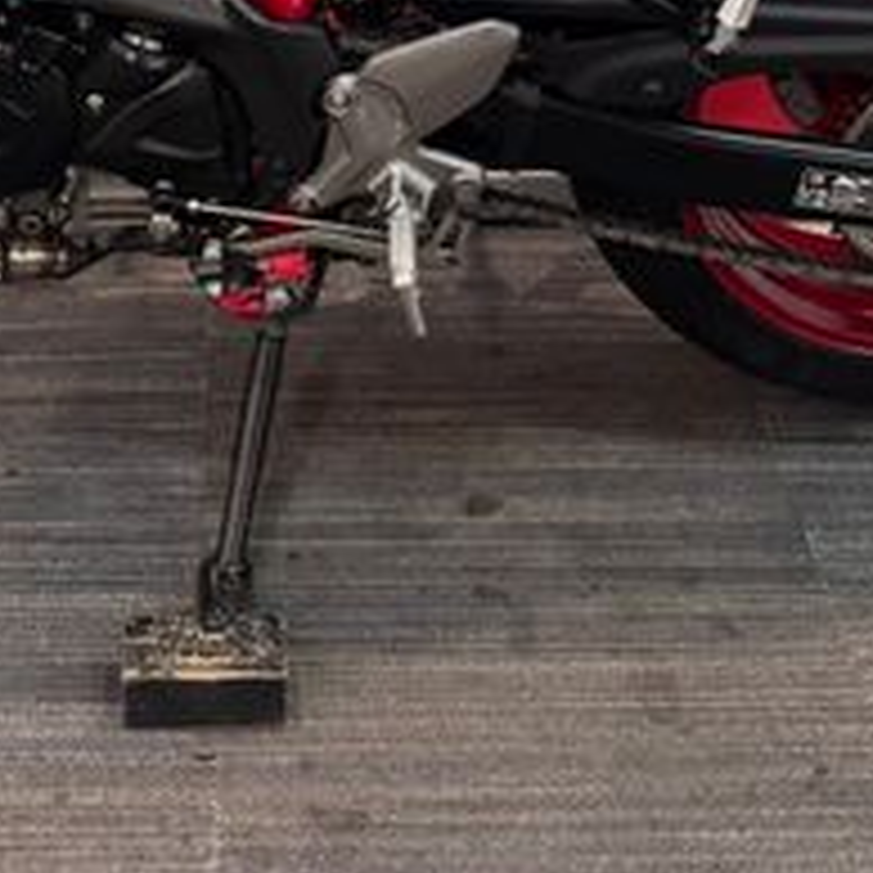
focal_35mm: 70
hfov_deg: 24.5
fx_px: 1997
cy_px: -198
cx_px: 252
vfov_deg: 22.5
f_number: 1.78
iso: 320
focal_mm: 6.76
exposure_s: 1/50
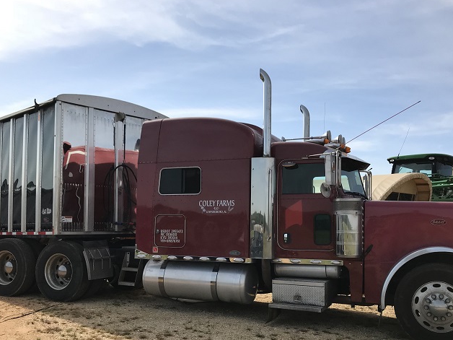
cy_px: 203
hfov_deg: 51.3
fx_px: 471
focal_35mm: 36
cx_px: 240
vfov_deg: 39.5
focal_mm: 3.99
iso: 20
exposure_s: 1/2740
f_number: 1.8
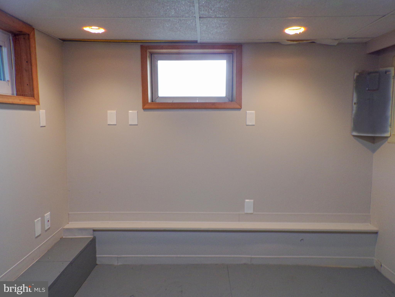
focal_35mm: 28
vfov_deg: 49.7
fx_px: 320
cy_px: 148
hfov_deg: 63.4
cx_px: 198
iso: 127
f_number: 3.1
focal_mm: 5
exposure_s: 1/34
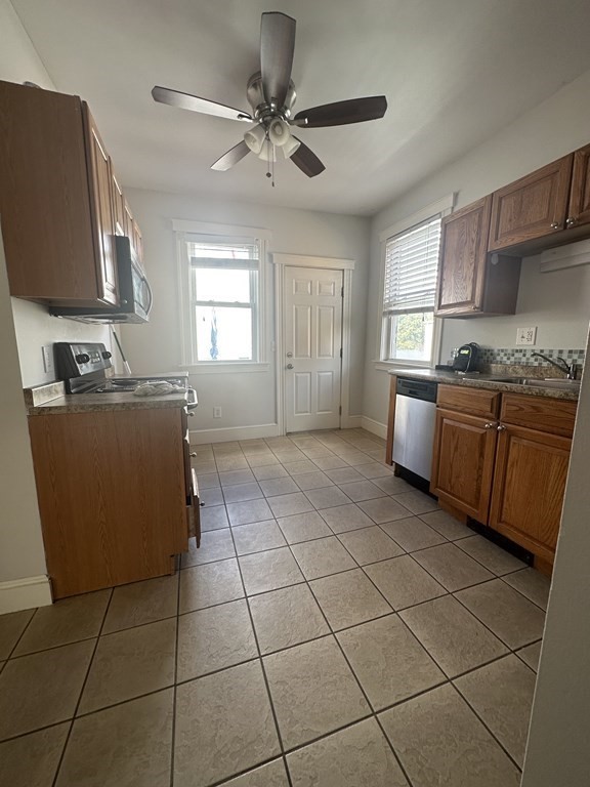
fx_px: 318
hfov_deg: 85.7
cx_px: 295
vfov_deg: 102.1
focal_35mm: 14
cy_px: 394
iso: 50
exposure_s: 1/99
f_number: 2.2
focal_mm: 2.22
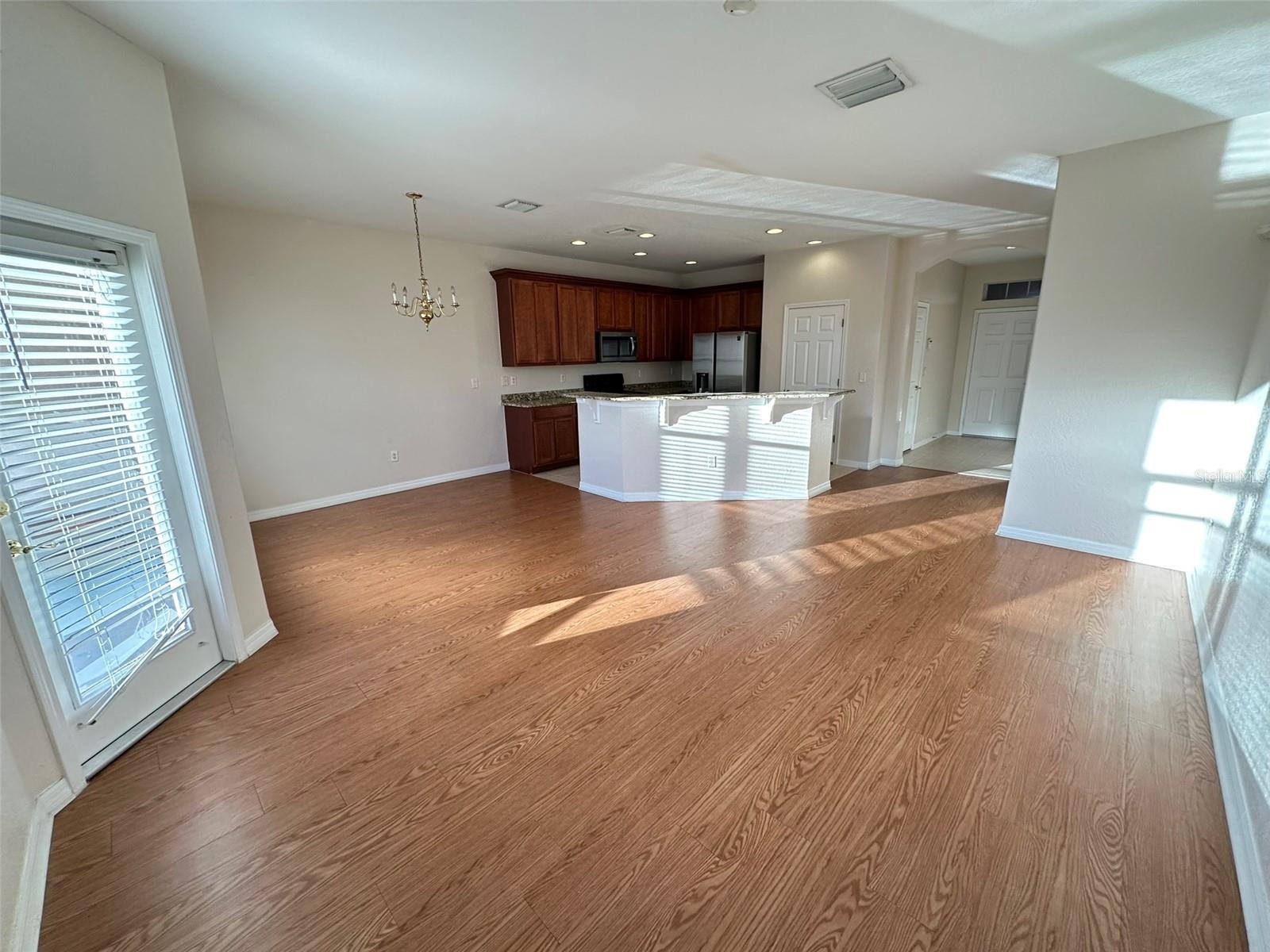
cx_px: 635
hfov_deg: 102.1
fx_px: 514
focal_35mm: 14
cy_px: 476
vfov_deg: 85.7
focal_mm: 2.22
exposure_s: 1/120
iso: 200
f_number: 2.2
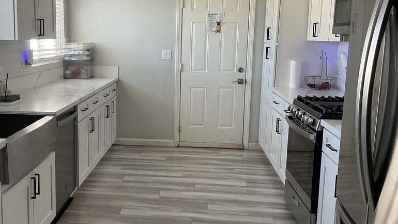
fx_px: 443
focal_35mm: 42
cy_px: 107
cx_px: 136
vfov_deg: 28.3
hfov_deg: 47.7
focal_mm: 3
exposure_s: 1/77
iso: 64
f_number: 1.8
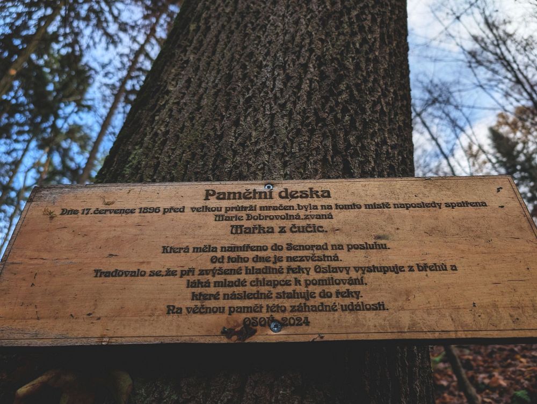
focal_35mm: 24
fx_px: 373
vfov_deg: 56.9
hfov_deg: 71.5
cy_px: 202
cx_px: 268
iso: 21
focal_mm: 6.9
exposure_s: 1/311
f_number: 1.68
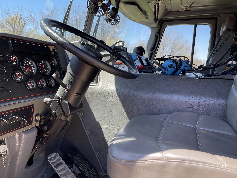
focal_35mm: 26
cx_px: 118
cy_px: 89
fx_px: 178
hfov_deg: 67.3
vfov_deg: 53.1
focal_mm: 5.1
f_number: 1.6
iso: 32
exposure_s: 1/419
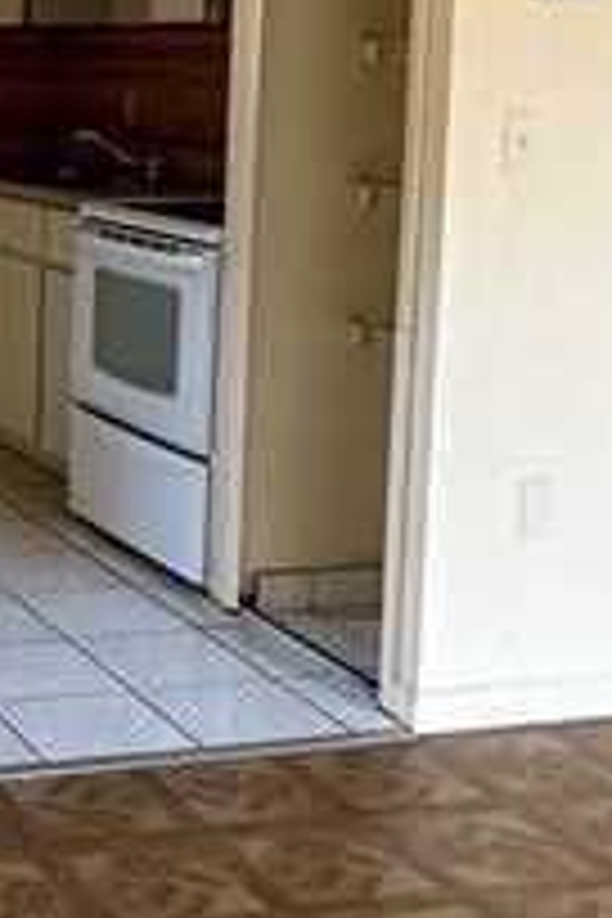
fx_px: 1861
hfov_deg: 16.7
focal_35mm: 73
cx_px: -338
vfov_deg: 27.4
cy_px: 270
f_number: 2.2
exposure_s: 1/99
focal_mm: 2.22
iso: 160
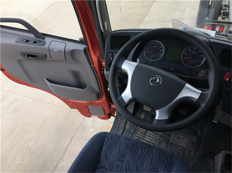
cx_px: 116
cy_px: 86
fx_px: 194
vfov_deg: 48.2
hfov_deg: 61.7
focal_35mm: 29
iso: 25
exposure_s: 1/201
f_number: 2.2
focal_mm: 4.15
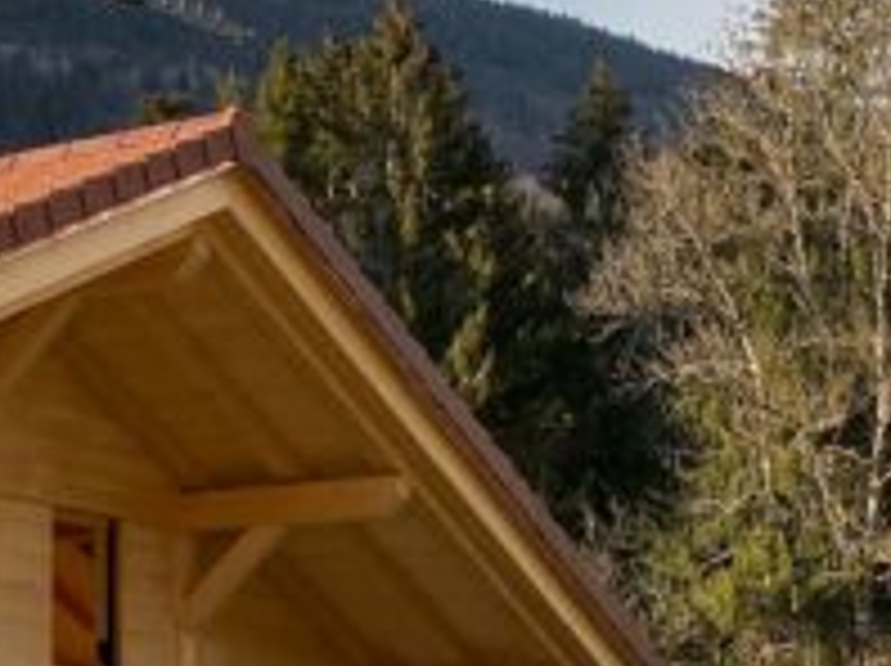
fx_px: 2597
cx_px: -576
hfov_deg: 17.0
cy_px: 666
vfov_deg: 14.4
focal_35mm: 101
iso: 32
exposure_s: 1/1193
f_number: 1.8
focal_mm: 4.25
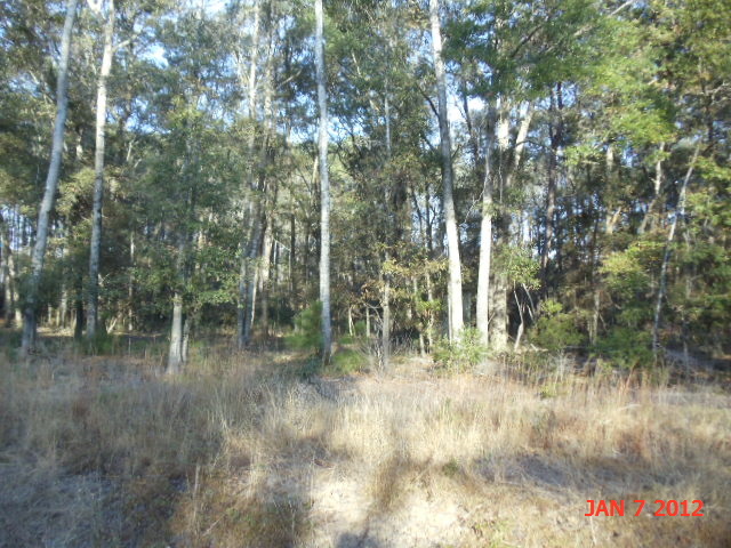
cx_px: 366
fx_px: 929
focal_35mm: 44
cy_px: 274
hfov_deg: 42.9
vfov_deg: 32.9
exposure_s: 1/125
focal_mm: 6
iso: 100
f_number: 3.5
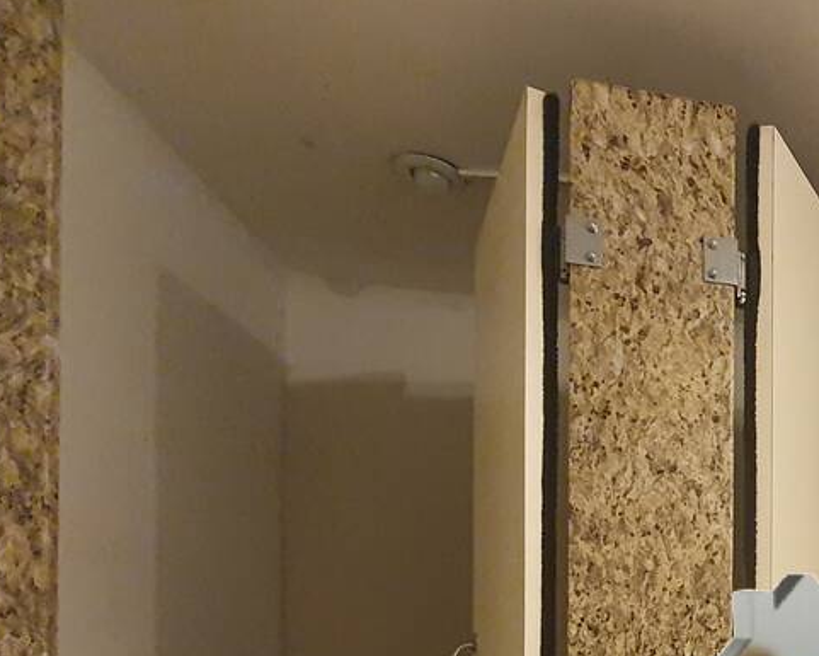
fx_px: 921
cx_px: 986
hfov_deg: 36.7
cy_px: 693
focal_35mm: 38
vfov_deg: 34.6
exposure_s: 1/20
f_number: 2.2
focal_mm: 1.8
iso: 640
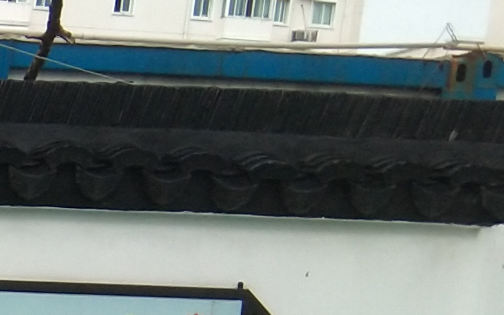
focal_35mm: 175
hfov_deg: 10.0
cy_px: 840
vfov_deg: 6.9
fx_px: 2404
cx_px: -823
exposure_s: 1/181
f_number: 2.2
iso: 50
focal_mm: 3.69
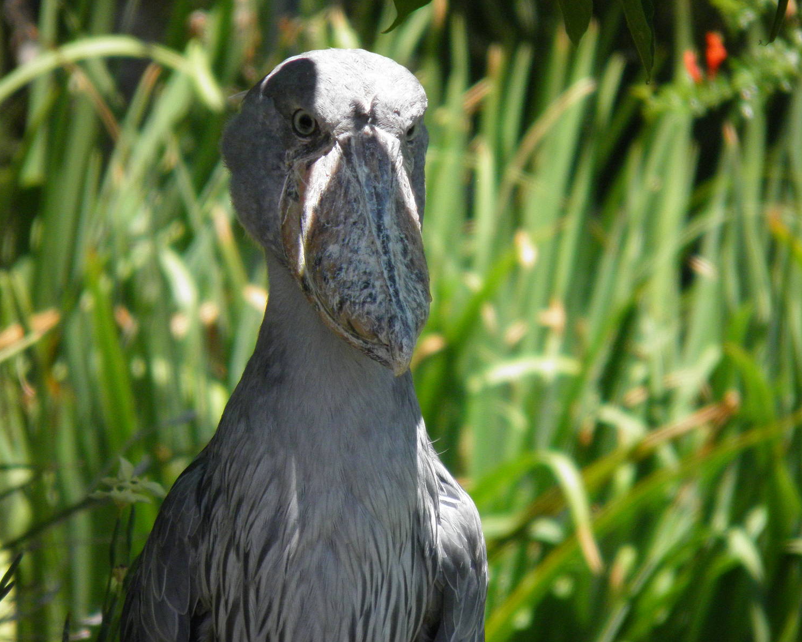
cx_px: 426
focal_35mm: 877
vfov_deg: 1.8
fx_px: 20818
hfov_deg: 2.2
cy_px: 321
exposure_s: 1/500
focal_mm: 147
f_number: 5.6
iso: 200
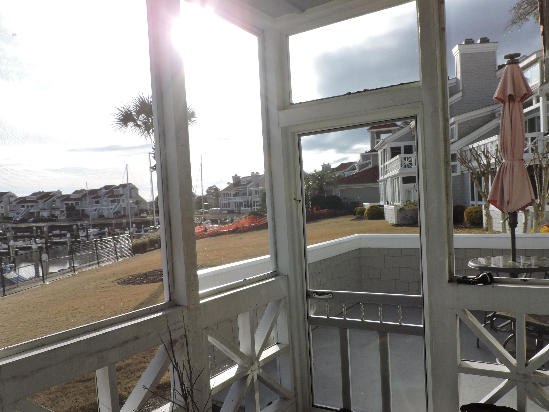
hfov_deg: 65.3
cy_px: 219
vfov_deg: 51.3
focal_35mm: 27
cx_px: 292
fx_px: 428
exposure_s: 1/1250
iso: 100
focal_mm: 4.3
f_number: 3
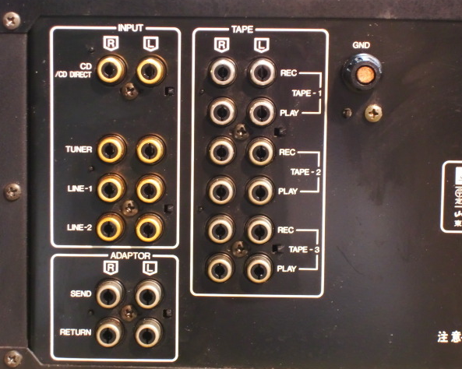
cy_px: 184
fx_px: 1340
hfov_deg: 19.6
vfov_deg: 15.7
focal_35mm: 98
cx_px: 218
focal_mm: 16.5
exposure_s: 1/3.33
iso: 400
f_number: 5.2
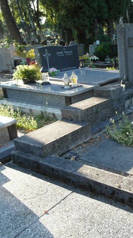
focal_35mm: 36
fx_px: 226
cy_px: 122
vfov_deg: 55.3
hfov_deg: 29.6
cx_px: 145
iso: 100
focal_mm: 5.2
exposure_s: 1/90
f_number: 3.4
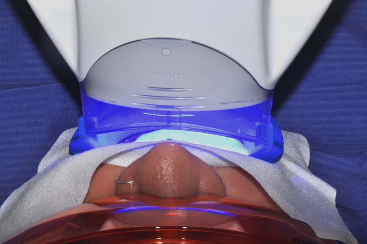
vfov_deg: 8.7
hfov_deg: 13.1
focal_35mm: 158
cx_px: 184
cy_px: 122
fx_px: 1604
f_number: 36
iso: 320
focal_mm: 105
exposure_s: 1/125
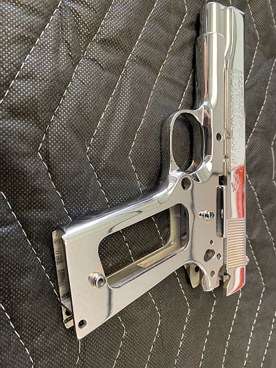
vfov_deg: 67.3
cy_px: 184
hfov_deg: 53.1
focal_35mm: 26
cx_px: 138
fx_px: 276
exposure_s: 1/60
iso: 250
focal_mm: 4.25
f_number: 1.8
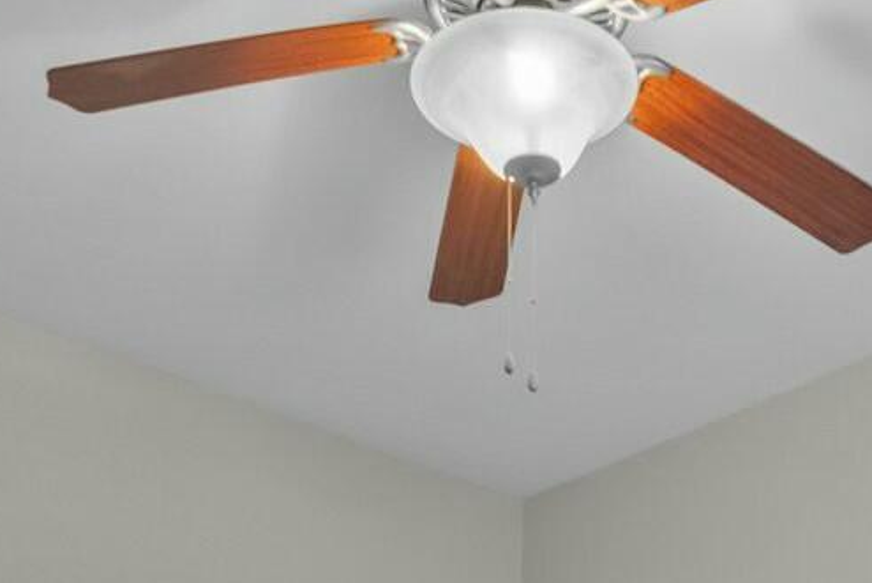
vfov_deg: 18.2
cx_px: 708
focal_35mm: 58
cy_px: 1063
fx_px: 1406
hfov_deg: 33.4
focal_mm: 14
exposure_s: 1/5
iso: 640
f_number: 7.1
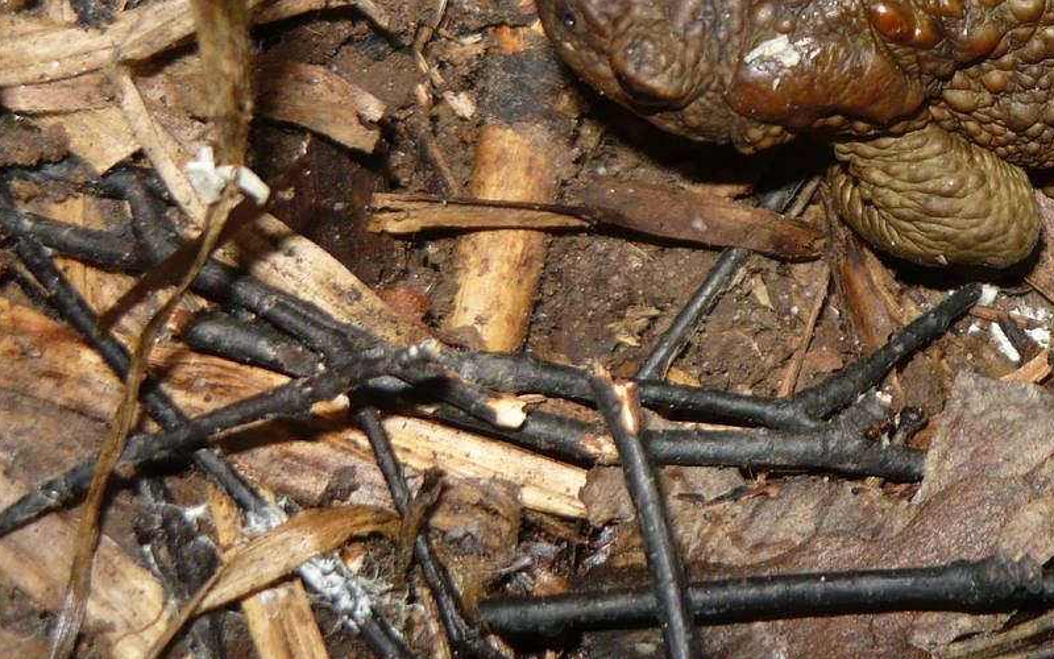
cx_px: 901
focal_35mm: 70
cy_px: -12
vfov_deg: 18.1
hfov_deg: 28.5
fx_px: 2011
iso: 100
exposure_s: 1/30
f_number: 2.8
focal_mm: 5.5
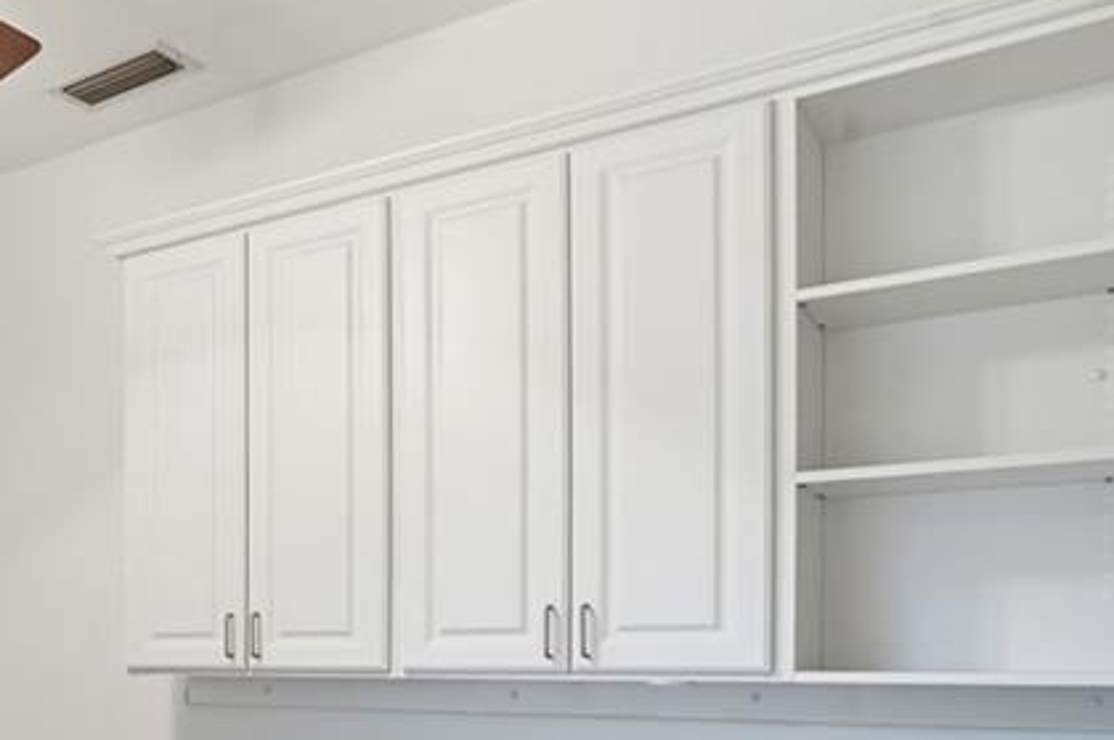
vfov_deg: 32.1
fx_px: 1205
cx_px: -149
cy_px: 696
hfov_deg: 39.3
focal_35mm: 39
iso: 400
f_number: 9
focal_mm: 16
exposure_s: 1/15
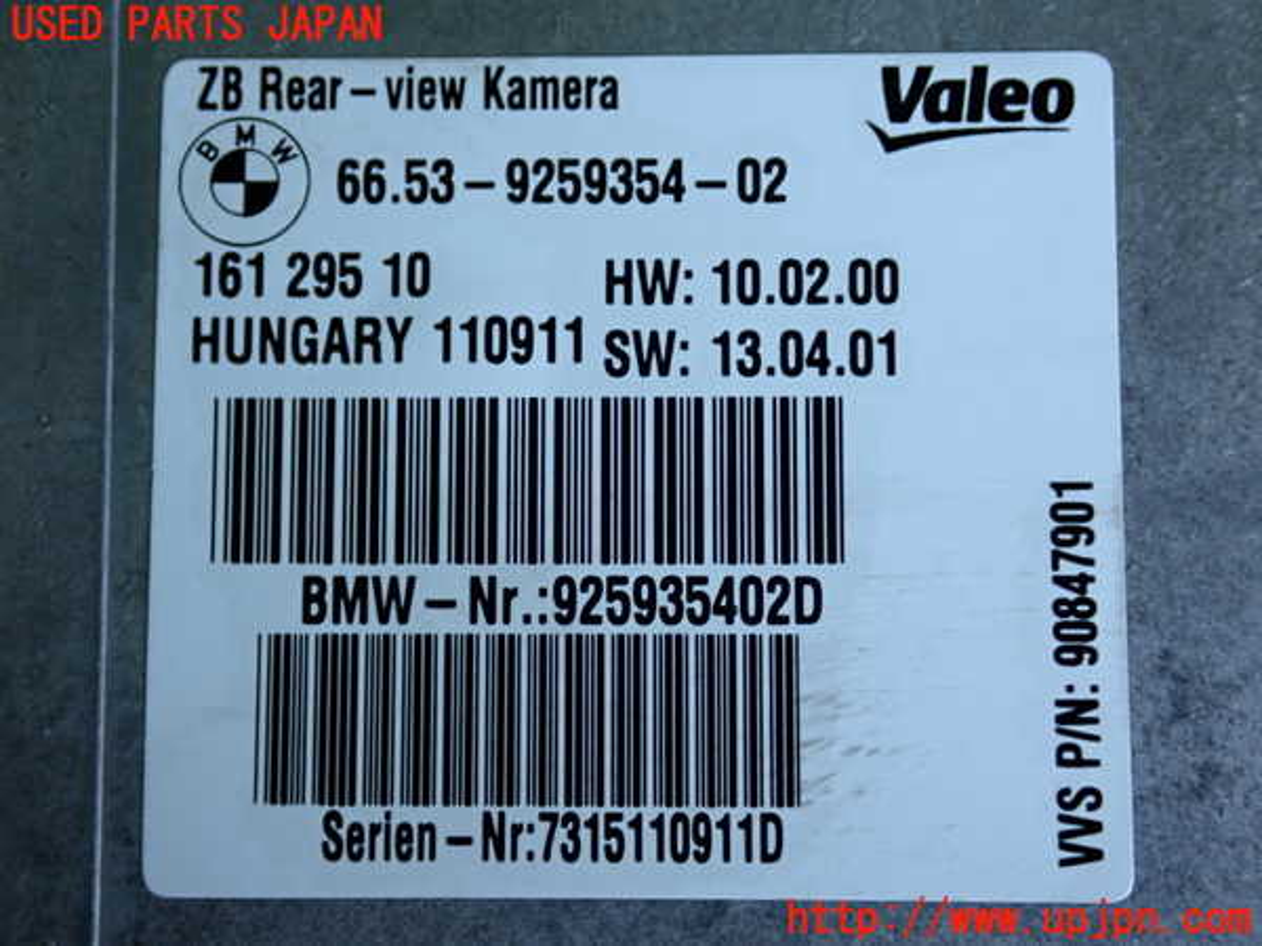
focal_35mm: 50
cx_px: 631
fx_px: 1823
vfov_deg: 29.1
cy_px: 473
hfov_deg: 38.2
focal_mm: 9.01
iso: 250
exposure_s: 1/125
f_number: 3.2
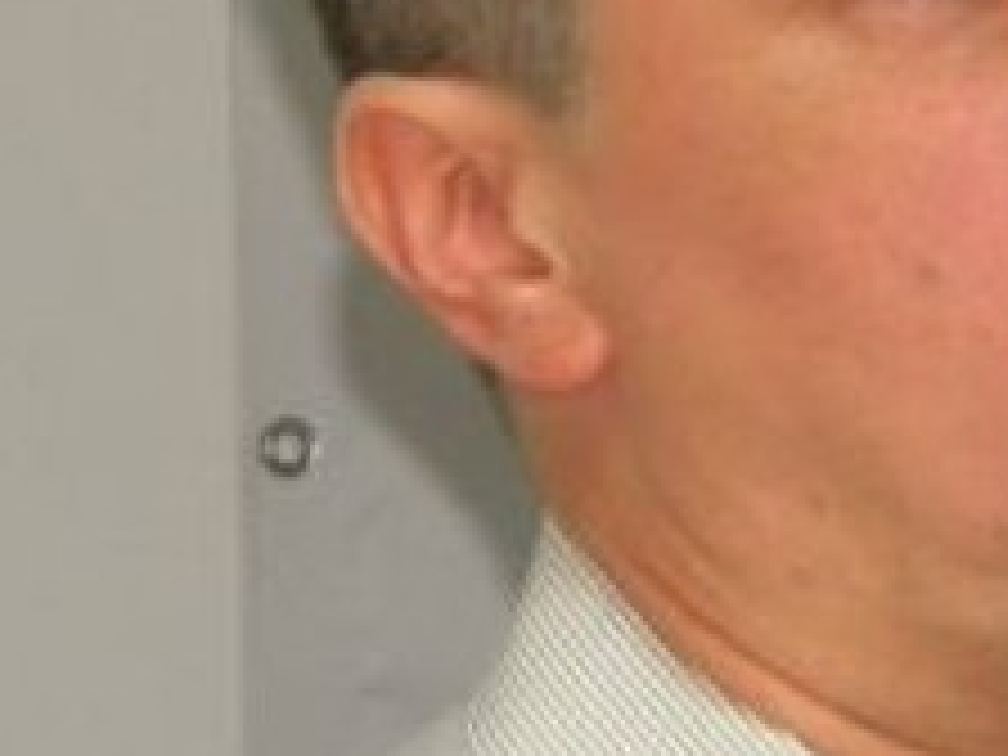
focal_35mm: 351
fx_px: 10221
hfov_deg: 5.6
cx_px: 886
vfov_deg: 4.2
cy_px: 263
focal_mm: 19
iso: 400
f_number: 4.7
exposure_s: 1/30
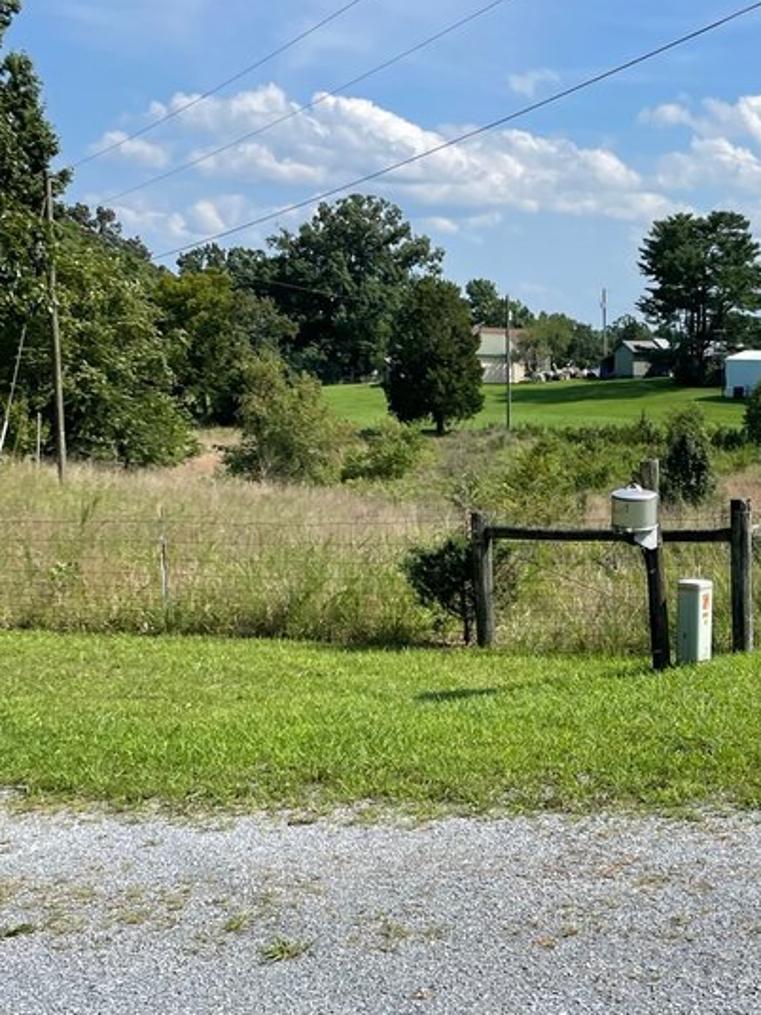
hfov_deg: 25.5
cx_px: 717
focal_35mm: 55
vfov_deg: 34.7
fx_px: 1612
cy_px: 641
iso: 32
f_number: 1.6
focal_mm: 4.2
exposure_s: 1/3300
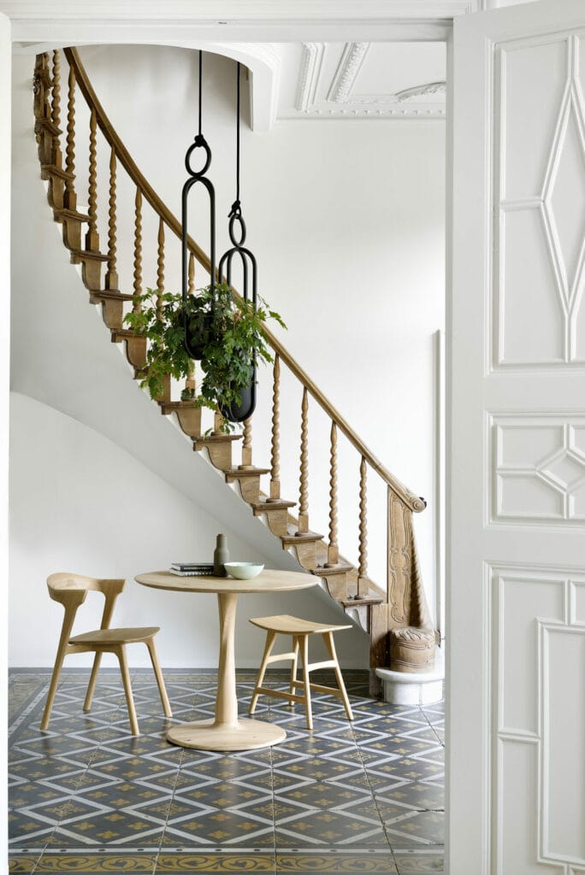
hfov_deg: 27.0
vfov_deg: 39.6
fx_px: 1217
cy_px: 438
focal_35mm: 50
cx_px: 292
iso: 100
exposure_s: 1/3
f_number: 11
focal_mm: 50
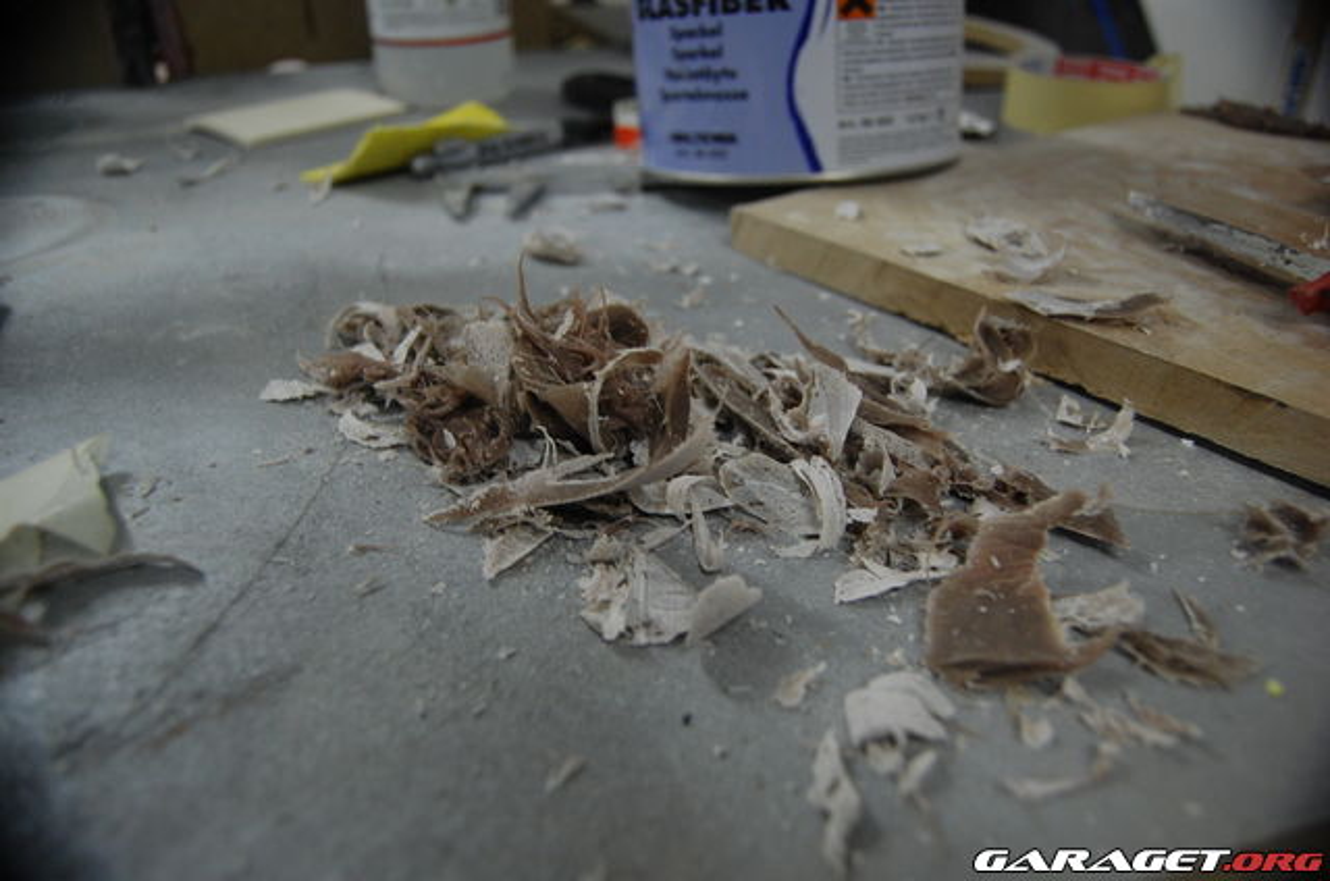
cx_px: 665
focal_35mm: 27
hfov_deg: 67.5
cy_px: 440
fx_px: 996
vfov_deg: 47.7
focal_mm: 18
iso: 800
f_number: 3.5
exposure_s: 1/30
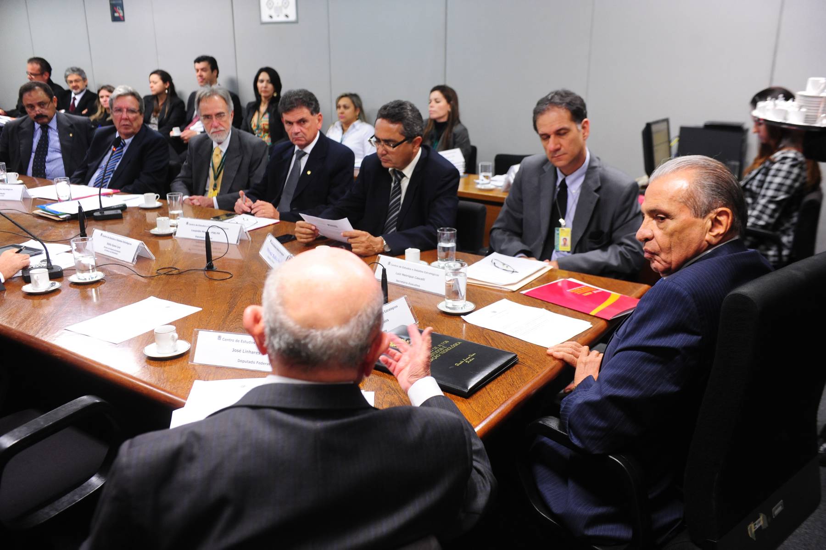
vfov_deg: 41.1
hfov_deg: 58.7
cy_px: 275
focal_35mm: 32
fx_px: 734
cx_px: 413
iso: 2000
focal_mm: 32
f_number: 4.5
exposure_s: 1/60
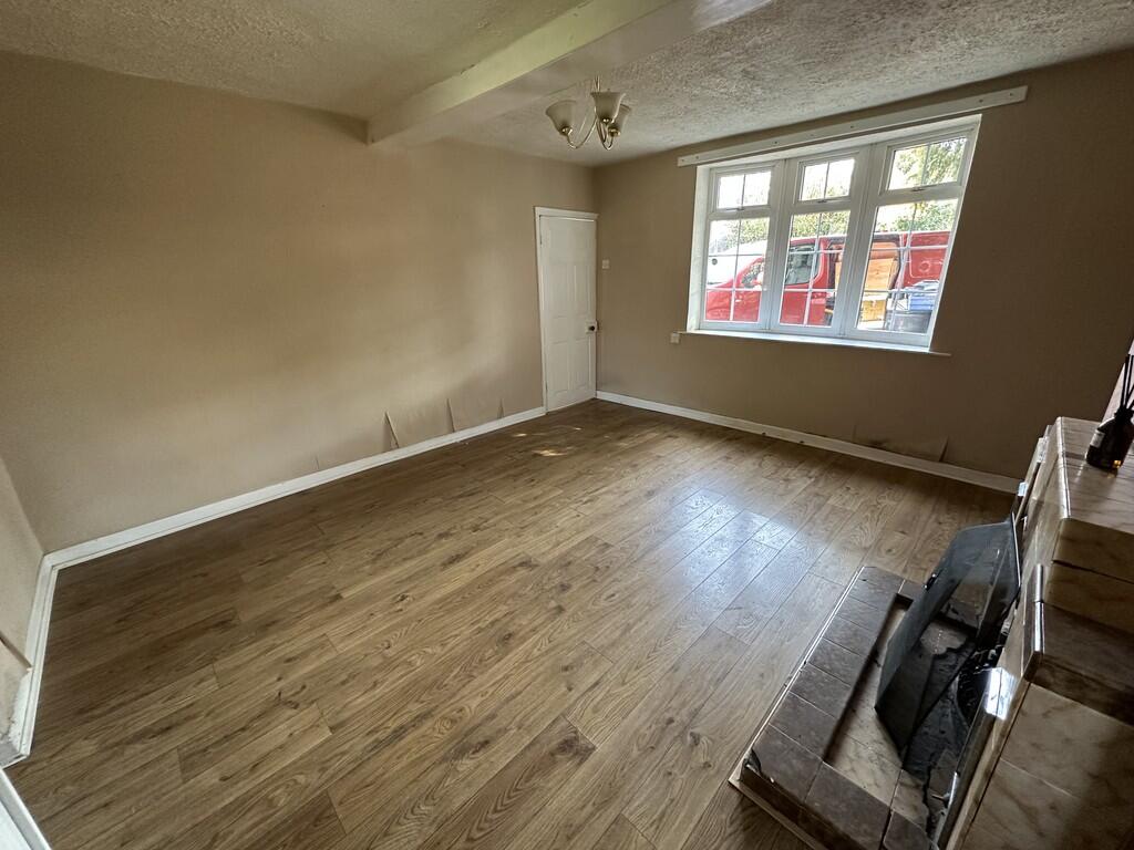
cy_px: 425
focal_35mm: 14
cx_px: 567
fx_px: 459
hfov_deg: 102.1
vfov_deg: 85.7
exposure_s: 1/70
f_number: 2.2
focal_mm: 2.22
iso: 320
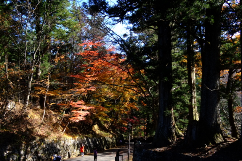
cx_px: 114
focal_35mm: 34
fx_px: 228
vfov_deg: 38.7
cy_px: 97
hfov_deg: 55.8
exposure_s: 1/58
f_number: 6.4
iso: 100
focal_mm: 18
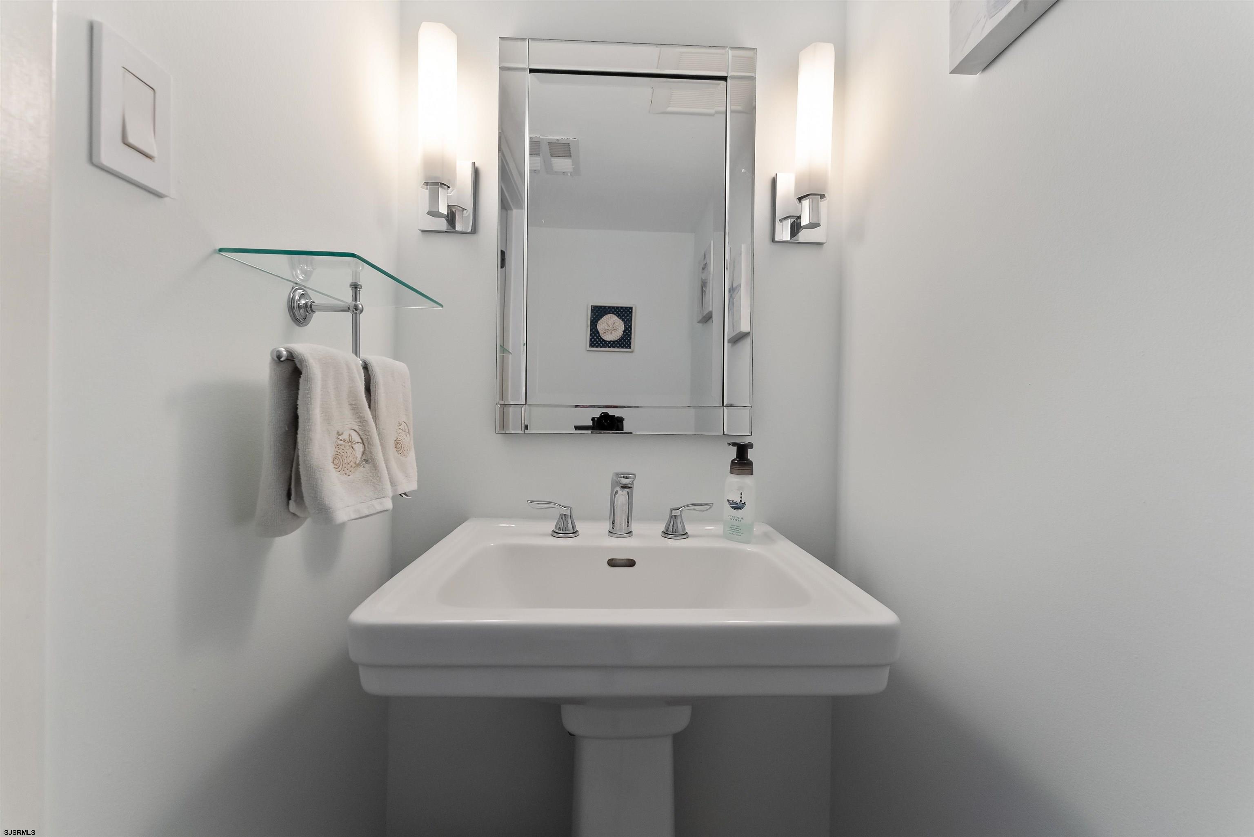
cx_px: 627
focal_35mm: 14
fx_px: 488
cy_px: 418
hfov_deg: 104.2
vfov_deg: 81.3
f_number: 7.1
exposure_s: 1/15
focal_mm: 14
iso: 640
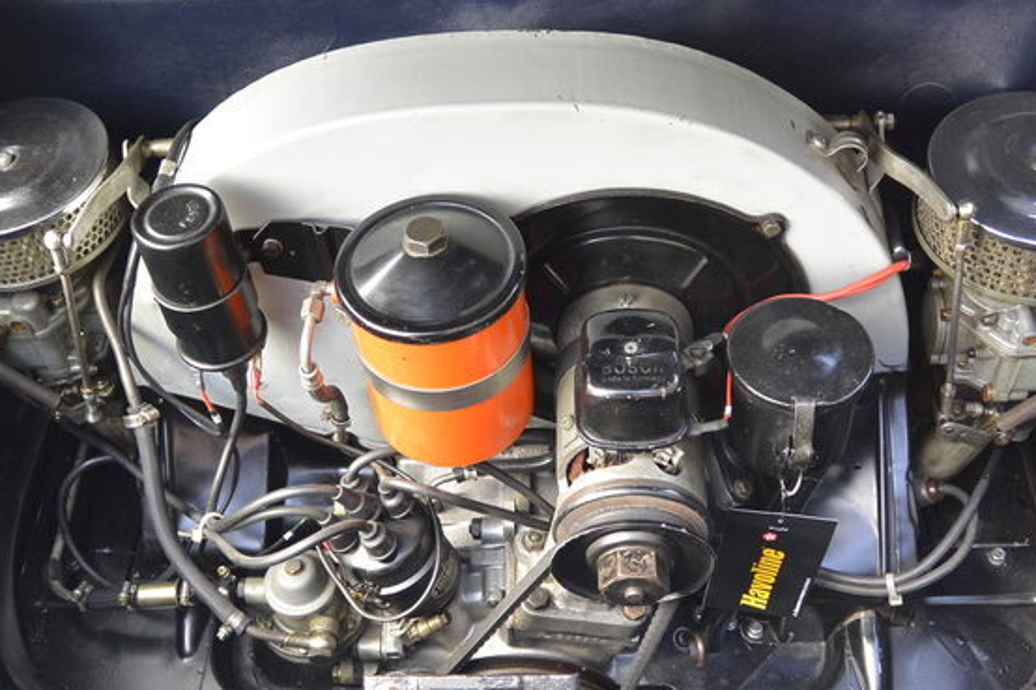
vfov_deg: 31.2
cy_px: 352
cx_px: 496
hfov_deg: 45.4
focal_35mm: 43
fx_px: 1237
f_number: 3.8
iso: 400
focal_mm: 11.8
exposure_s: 1/80
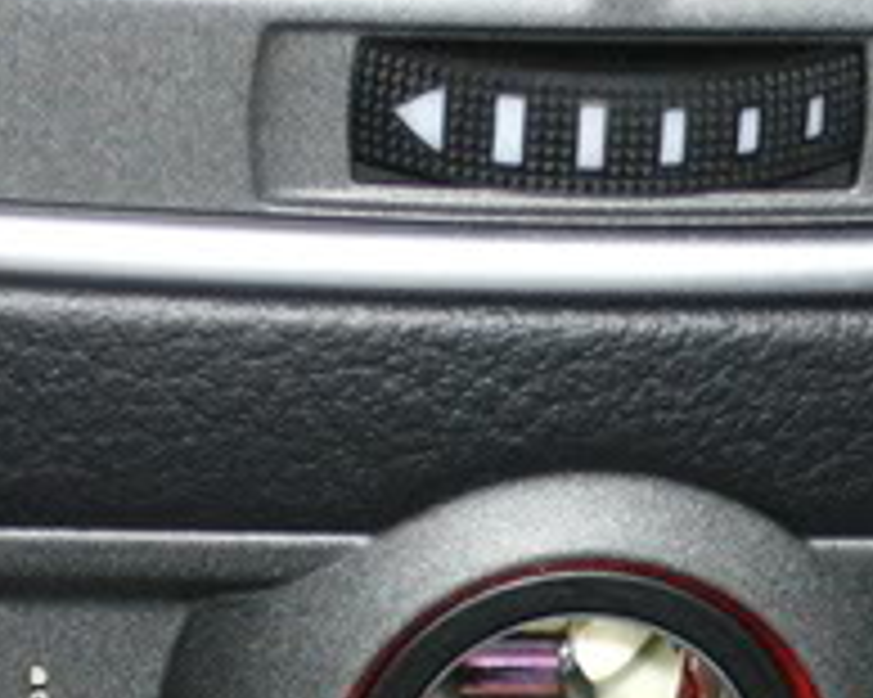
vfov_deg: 4.6
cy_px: 684
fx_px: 8729
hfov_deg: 5.7
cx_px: 522
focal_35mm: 338
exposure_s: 1/60
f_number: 5
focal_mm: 17.4
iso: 100
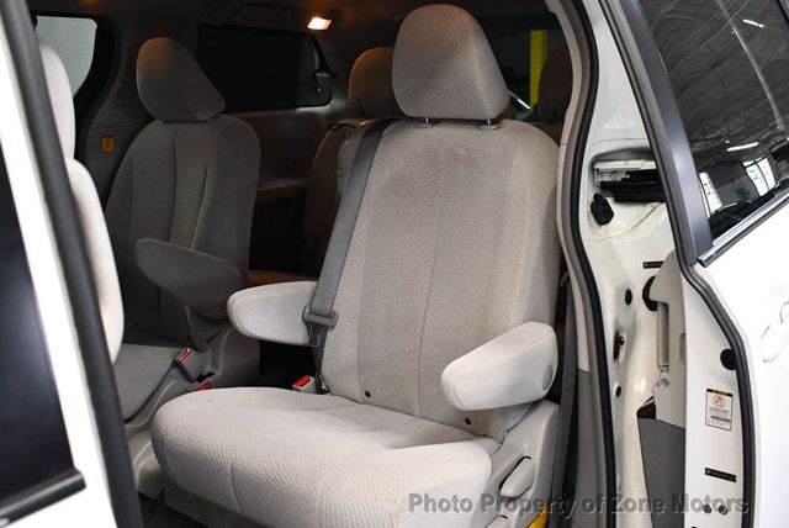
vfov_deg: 36.9
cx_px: 394
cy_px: 264
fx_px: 790
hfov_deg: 53.1
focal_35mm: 36
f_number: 3.5
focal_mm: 18
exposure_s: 1/125
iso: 2200
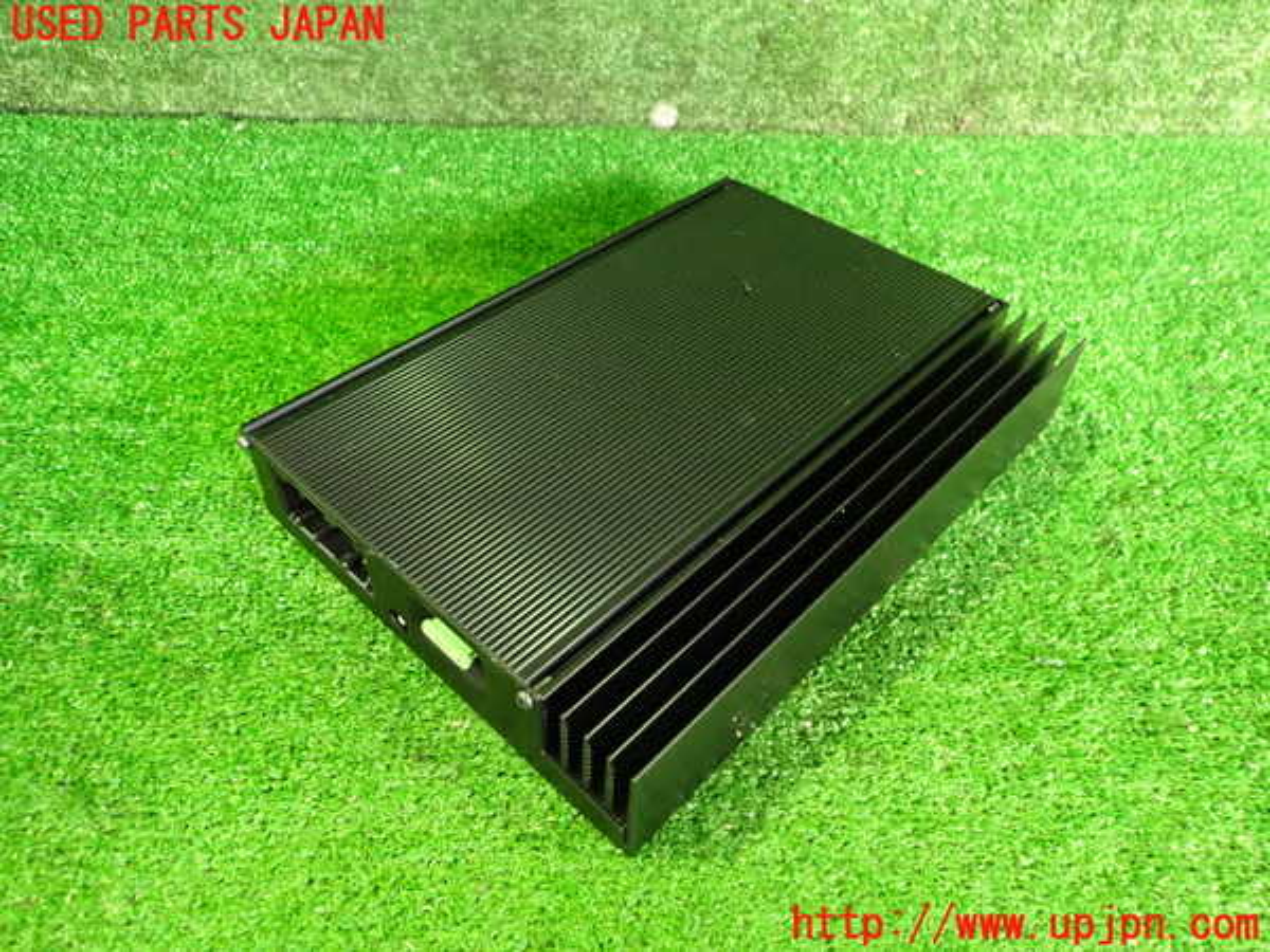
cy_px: 476
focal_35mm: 25
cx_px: 635
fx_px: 917
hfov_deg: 69.4
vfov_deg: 54.9
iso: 800
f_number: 2
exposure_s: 1/25
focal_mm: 4.5
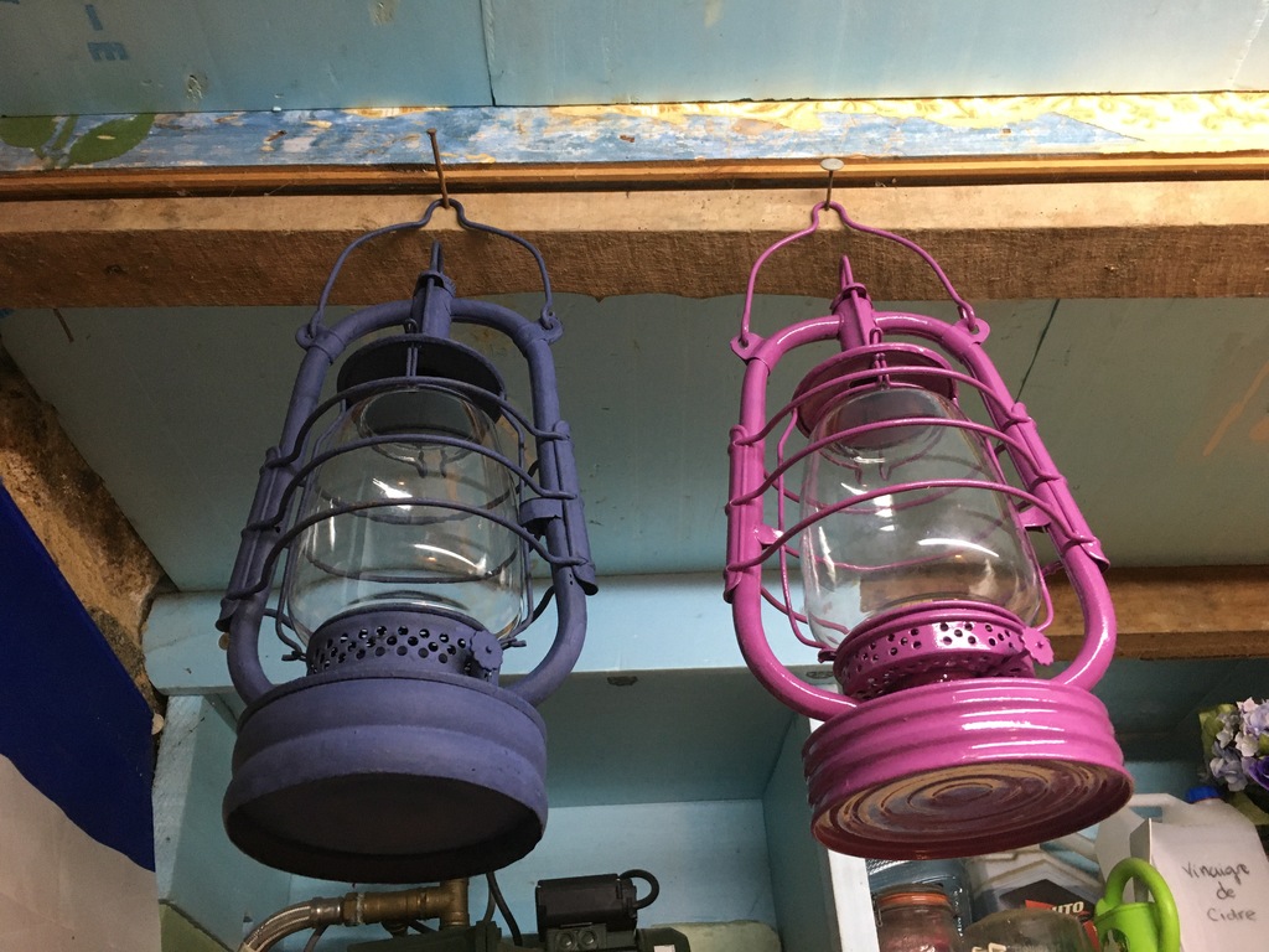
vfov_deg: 48.2
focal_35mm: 29
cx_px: 634
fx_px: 1063
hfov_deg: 61.7
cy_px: 476
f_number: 2.2
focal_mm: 4.15
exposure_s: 1/33
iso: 200
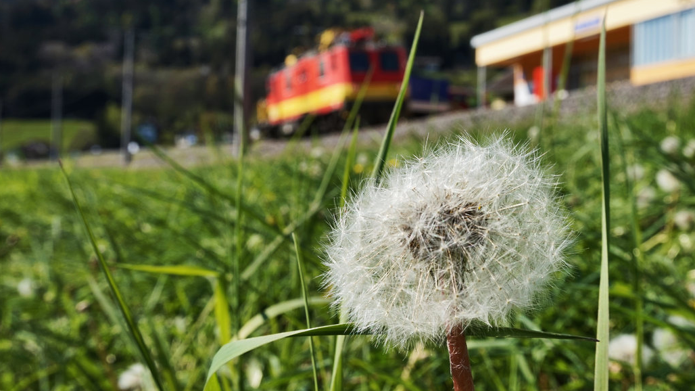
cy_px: 164
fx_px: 811
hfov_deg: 46.2
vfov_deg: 27.1
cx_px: 402
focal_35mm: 44
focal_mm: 24
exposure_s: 1/125
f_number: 11
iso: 100
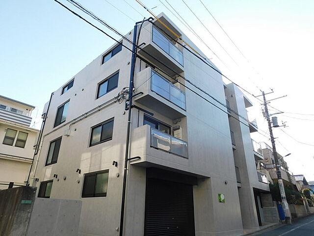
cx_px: 157
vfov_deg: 58.9
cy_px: 118
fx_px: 209
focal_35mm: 23
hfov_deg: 73.9
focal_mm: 4
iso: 125
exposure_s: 1/500
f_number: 3
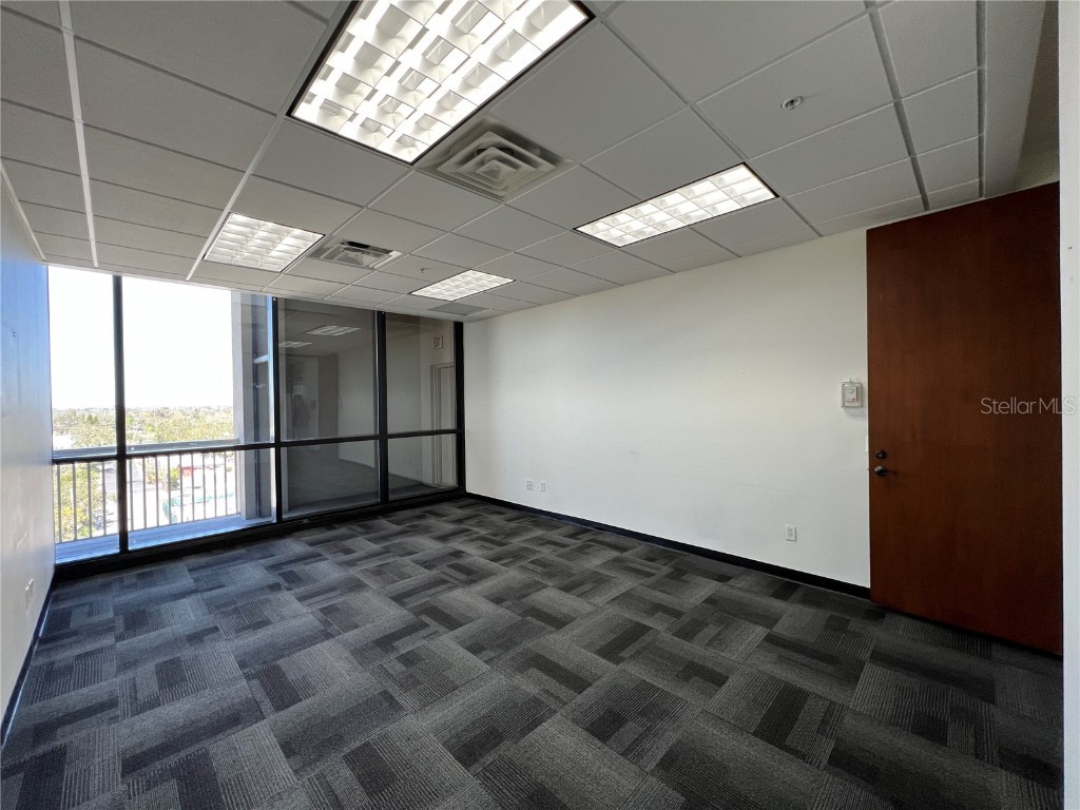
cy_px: 405
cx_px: 540
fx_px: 406
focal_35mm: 13
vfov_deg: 89.9
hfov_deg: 106.2
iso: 125
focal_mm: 1.57
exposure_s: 1/120
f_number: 1.8
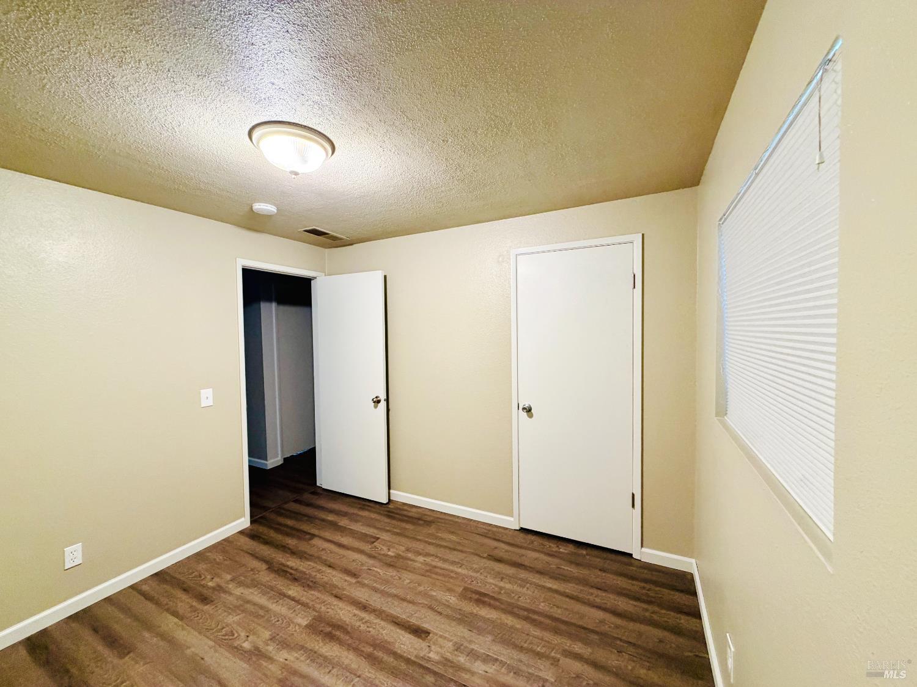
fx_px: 371
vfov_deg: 85.7
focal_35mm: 14
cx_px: 458
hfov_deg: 102.1
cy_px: 344
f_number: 2.2
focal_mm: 2.22
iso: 320
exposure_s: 1/60
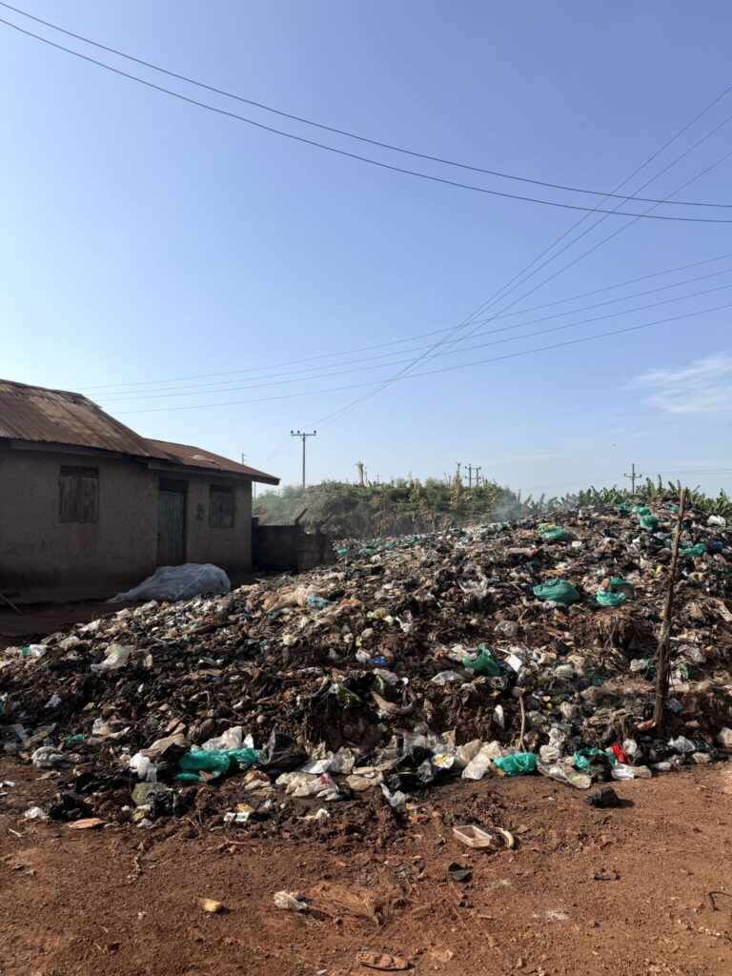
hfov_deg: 56.8
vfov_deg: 71.6
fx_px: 677
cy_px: 488
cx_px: 366
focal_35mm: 24
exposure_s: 1/4975
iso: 80
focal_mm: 6.76
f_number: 1.78
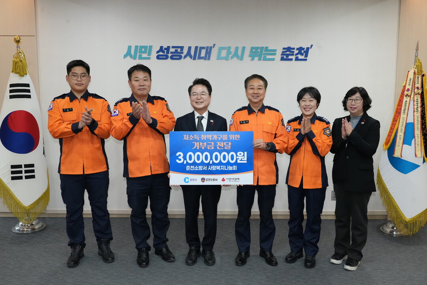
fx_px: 368
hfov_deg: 60.3
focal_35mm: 31
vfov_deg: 42.3
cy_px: 142
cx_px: 214
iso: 6400
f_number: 9
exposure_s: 1/160
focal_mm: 31
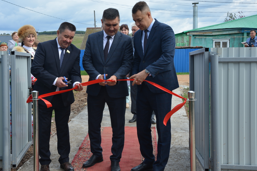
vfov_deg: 29.8
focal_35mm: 45
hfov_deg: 43.6
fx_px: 321
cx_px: 116
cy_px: 74
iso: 200
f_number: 7.1
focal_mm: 26
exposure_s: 1/200
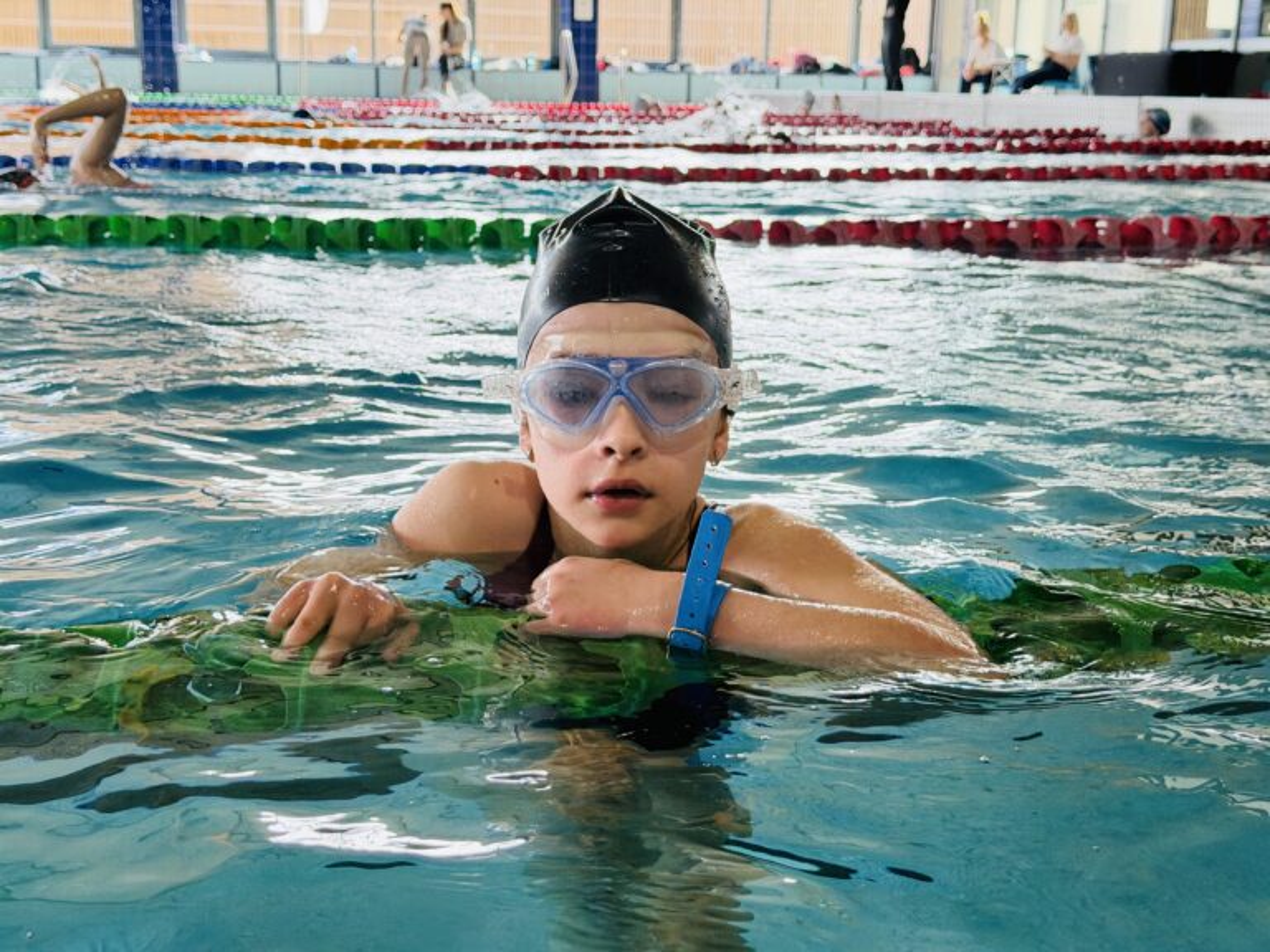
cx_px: 635
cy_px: 476
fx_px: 1761
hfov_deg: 39.7
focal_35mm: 48
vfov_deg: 30.3
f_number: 1.78
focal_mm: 6.76
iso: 100
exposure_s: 1/100
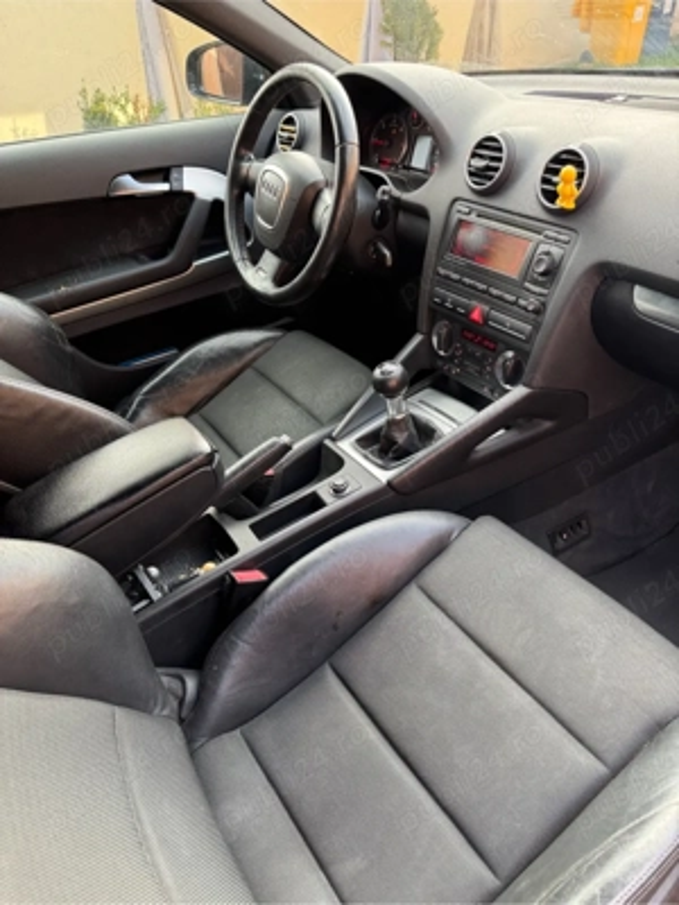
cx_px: 340
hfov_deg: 56.8
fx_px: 628
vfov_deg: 71.6
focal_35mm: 24
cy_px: 452
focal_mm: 6.76
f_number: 1.78
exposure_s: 1/121
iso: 200
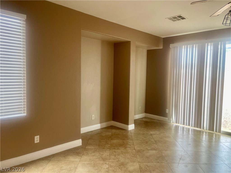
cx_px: 116
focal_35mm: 25
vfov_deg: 54.9
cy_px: 86
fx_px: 167
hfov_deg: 69.4
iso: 125
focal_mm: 5.1
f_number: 1.6
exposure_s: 1/121
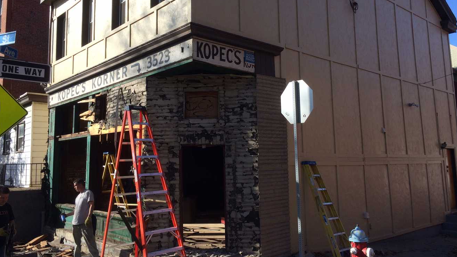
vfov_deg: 36.6
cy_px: 107
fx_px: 388
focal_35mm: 32
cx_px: 229
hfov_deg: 61.0
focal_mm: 4.15
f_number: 2.2
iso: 32
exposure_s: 1/1244
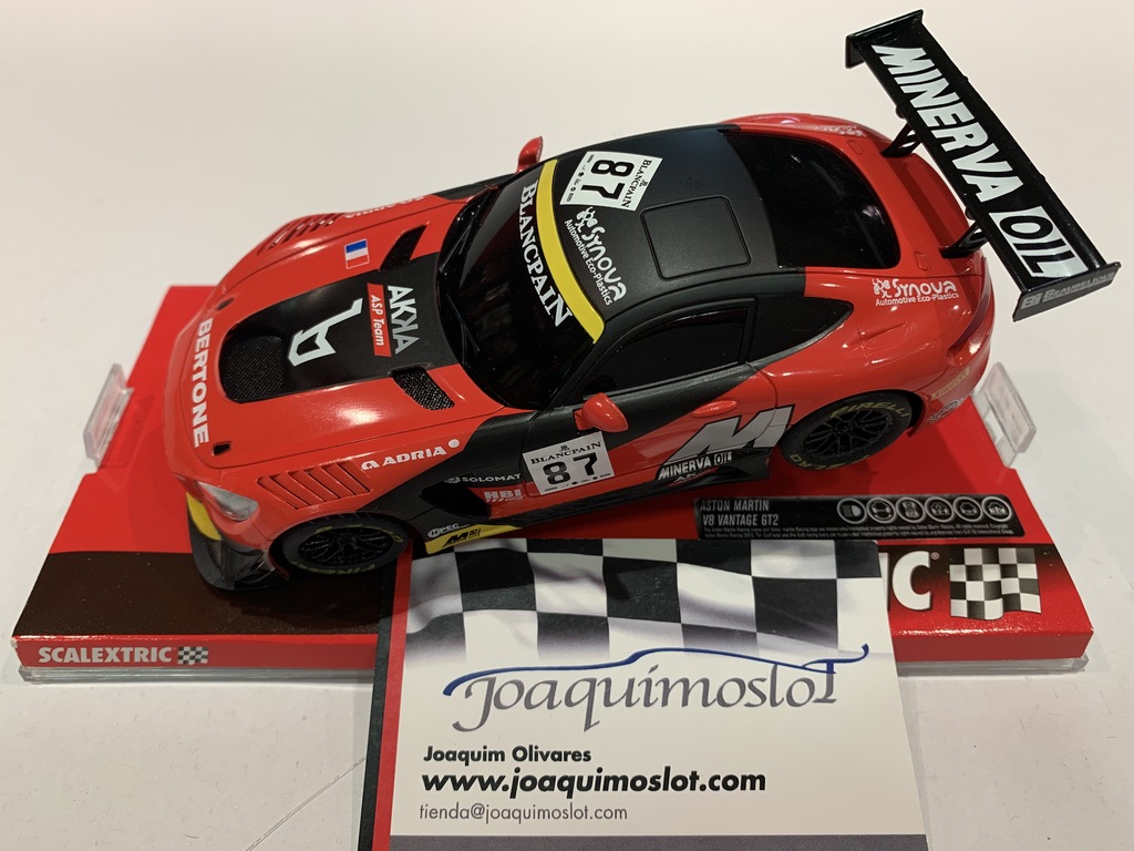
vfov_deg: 53.1
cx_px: 567
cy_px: 426
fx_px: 852
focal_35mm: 26
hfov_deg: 67.3
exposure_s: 1/50
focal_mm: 4.25
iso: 64
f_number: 1.8
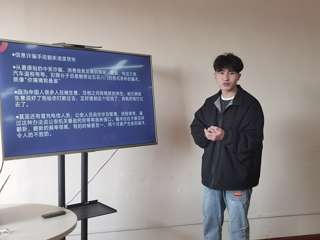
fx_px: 388
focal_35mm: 42
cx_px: 160
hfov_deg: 44.8
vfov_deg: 34.3
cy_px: 120
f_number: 1.9
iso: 64
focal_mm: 6.71
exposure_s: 1/100
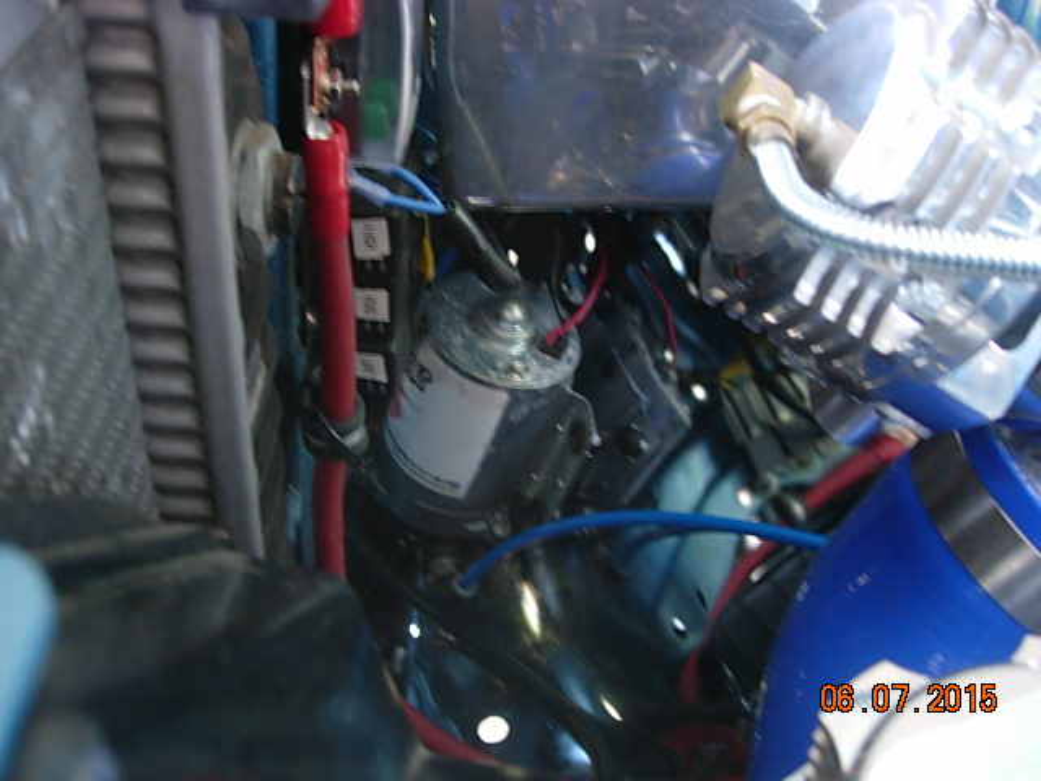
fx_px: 1143
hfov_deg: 49.0
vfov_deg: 37.7
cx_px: 520
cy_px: 390
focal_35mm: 38
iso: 66
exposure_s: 1/4
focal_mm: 7.8
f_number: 2.8
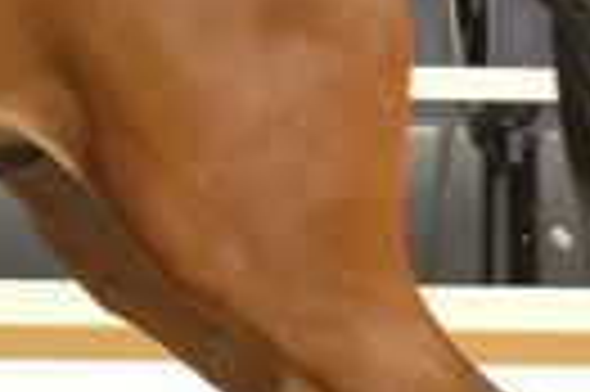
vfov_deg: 1.1
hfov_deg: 1.6
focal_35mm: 1250
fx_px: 20460
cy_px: -214
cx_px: -631
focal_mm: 170
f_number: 4
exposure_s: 1/250
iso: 320
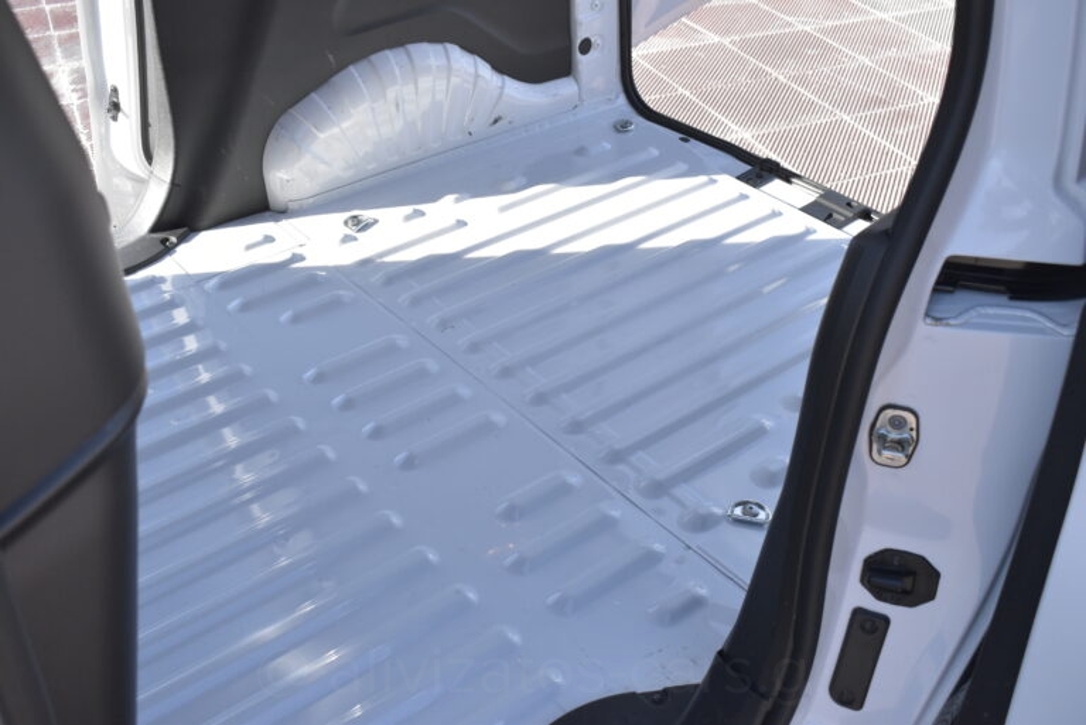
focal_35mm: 38
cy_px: 362
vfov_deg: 35.5
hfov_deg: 51.3
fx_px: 1132
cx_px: 543
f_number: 5.6
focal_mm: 25
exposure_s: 1/1600
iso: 1600
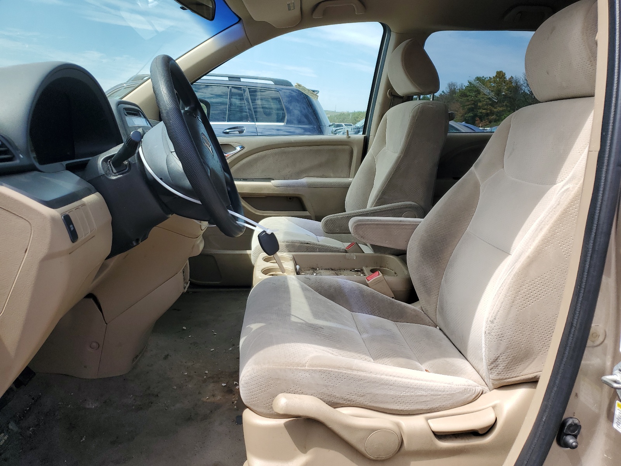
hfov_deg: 67.3
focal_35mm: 26
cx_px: 310
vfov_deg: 53.1
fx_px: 466
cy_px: 233
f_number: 1.5
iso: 50
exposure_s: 1/1667
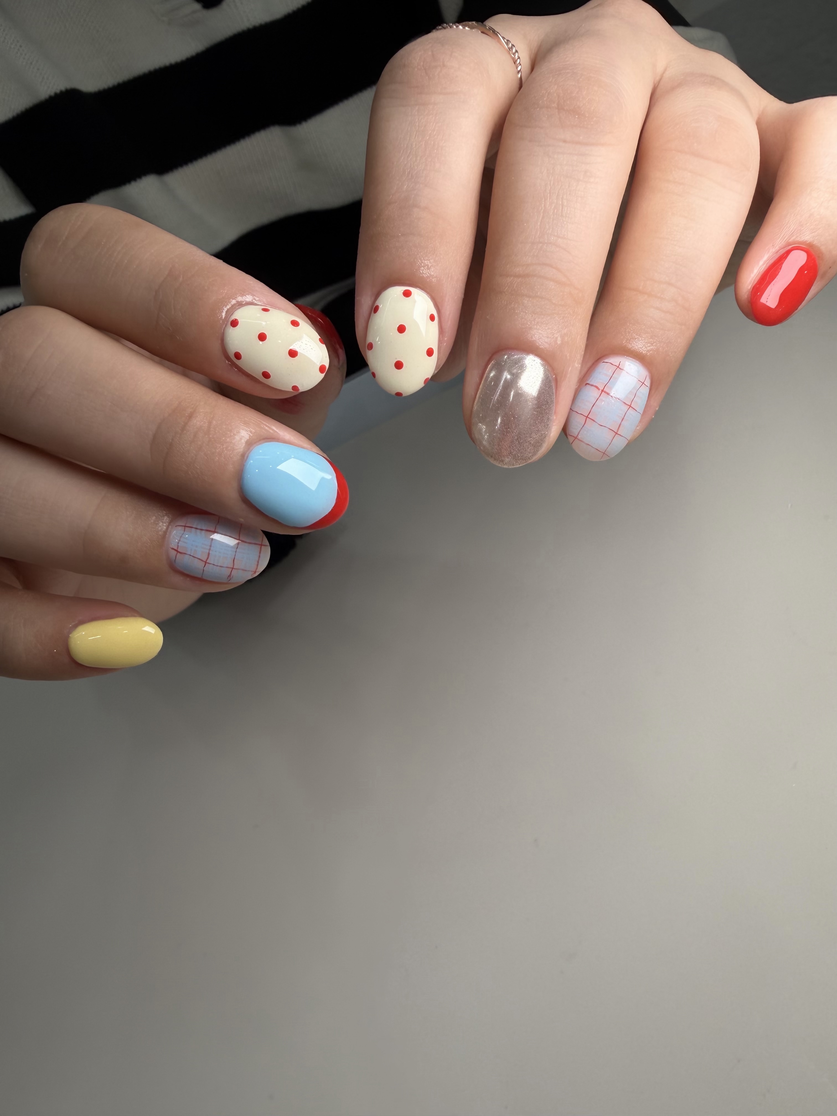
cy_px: 558
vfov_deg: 71.6
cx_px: 418
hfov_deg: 56.8
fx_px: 774
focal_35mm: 24
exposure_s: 1/440
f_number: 2.2
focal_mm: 2.22
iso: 50
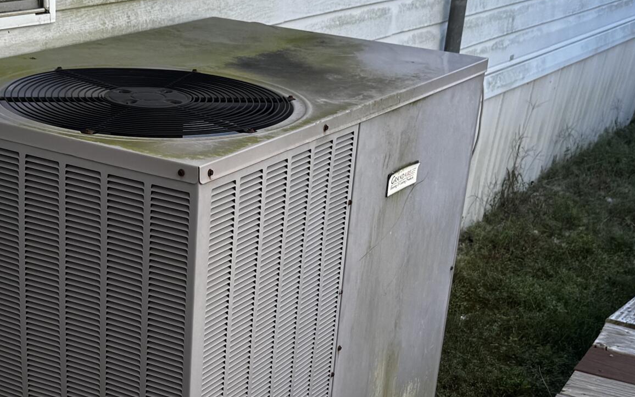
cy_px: 374
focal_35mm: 66
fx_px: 1142
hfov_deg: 30.8
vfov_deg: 19.3
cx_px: 209
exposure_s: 1/938
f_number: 1.78
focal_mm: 6.76
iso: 80
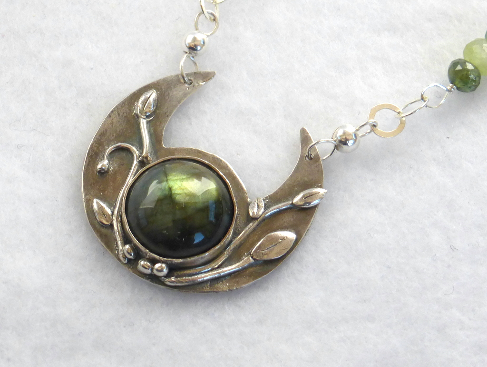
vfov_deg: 24.9
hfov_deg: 32.7
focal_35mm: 59
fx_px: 831
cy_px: 184
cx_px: 244
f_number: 4.6
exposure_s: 1/160
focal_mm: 9.7
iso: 100
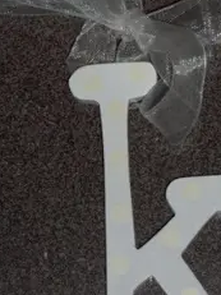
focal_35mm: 273
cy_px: 195
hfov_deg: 5.4
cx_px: 146
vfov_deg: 7.3
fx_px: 2326
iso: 64
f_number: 4
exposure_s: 1/100
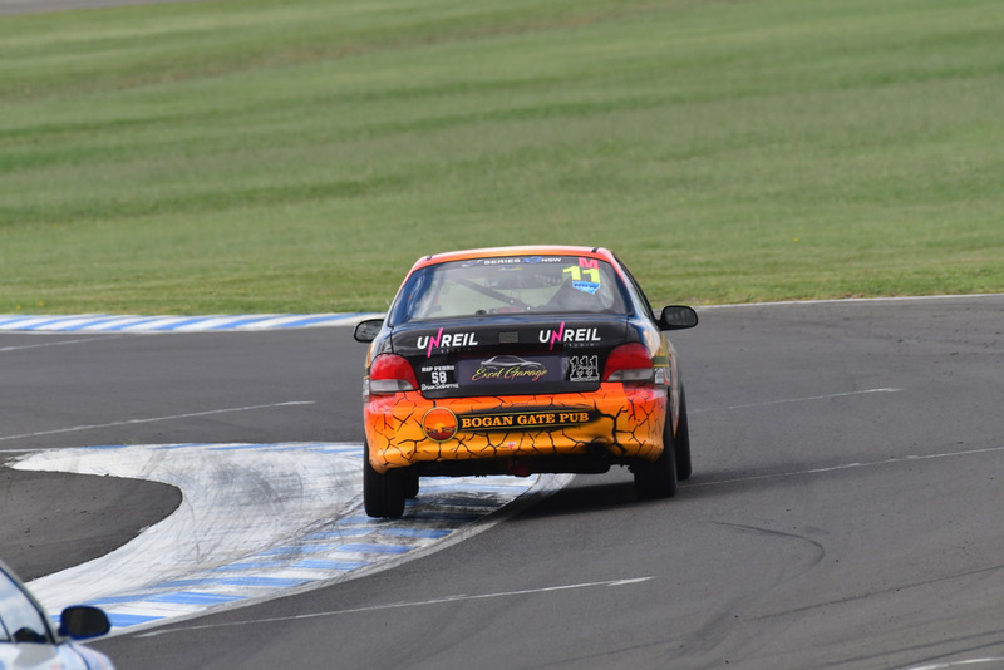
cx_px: 502
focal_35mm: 750
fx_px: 20923
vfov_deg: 1.8
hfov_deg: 2.7
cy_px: 335
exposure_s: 1/500
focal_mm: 500
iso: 400
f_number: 9
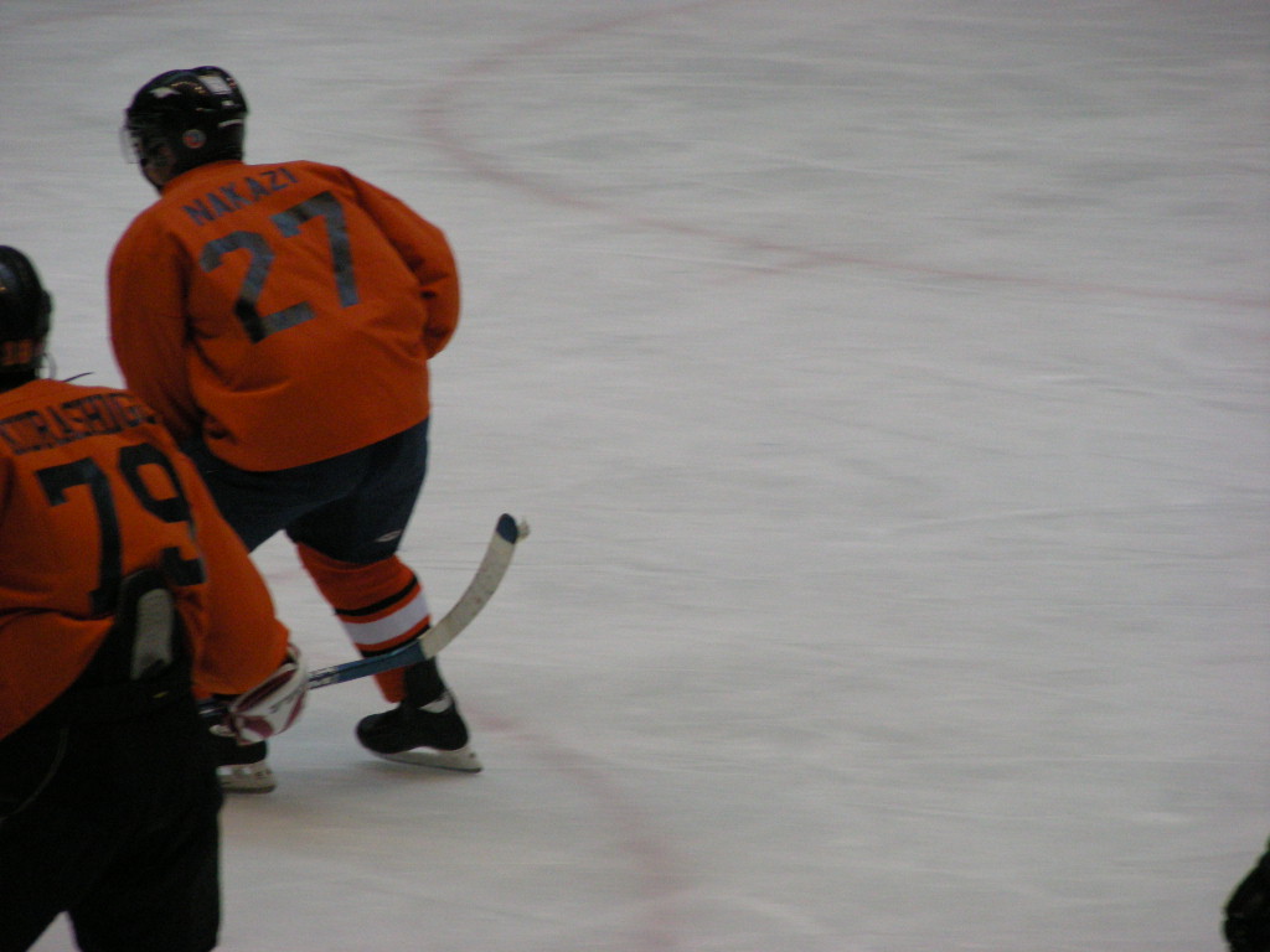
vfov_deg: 5.5
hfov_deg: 7.4
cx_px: 635
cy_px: 476
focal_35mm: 269
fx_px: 9869
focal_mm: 44.8
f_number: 3.5
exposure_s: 1/160
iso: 291
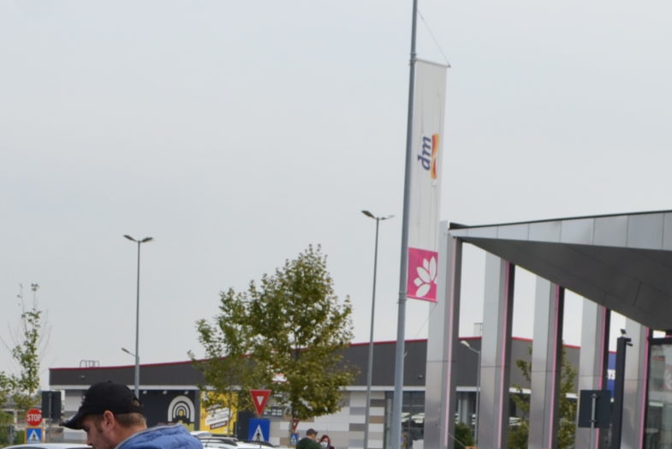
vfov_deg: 14.3
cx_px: 260
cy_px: 717
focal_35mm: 88
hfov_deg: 23.1
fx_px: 1643
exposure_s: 1/200
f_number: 7.1
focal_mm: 18
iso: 100
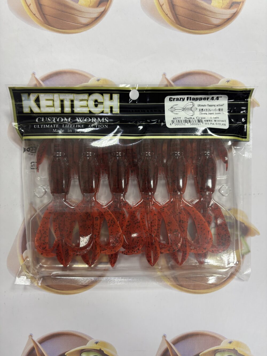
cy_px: 178
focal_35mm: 26
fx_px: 267
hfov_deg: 53.1
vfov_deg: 67.3
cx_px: 134
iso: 125
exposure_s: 1/60
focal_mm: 5.96
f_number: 1.6
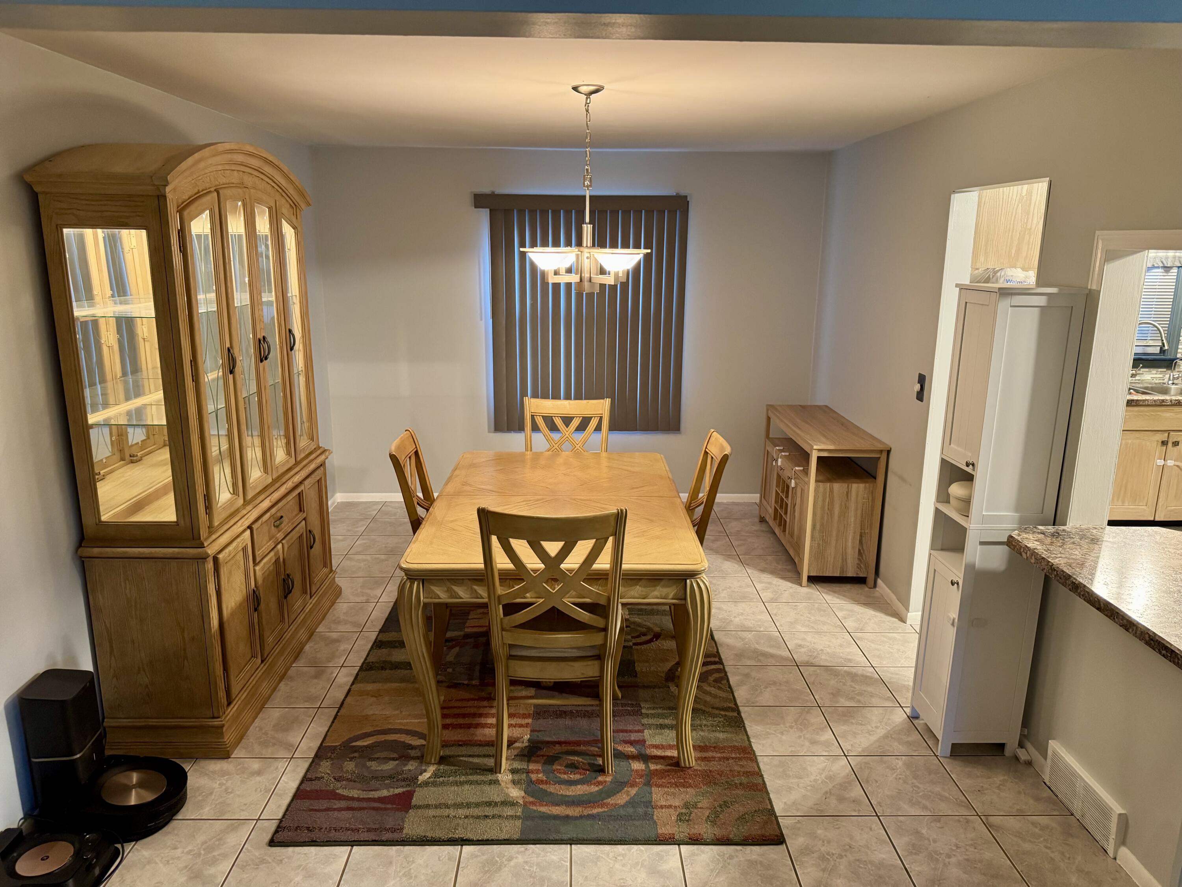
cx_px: 591
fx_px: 820
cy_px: 444
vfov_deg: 56.8
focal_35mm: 24
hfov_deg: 71.6
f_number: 1.78
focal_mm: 6.76
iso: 500
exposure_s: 1/60
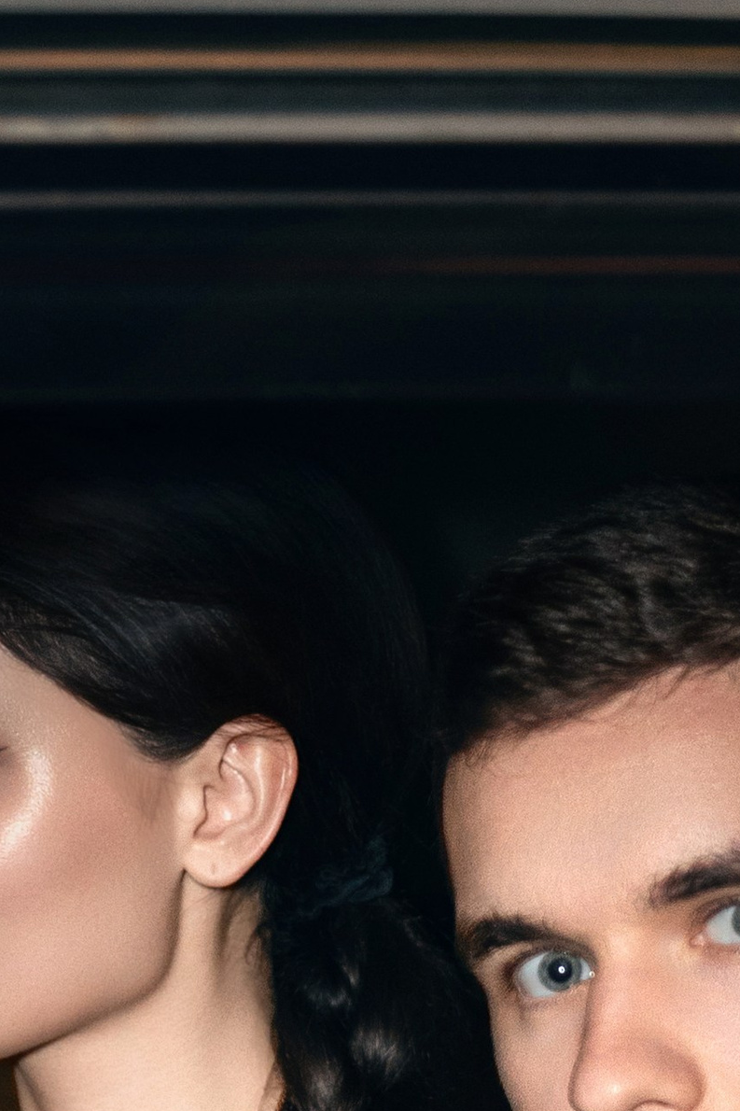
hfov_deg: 5.7
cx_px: 282
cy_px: 1526
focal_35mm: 242
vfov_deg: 8.4
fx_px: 7463
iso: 1000
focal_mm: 50
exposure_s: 1/100
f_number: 2.8
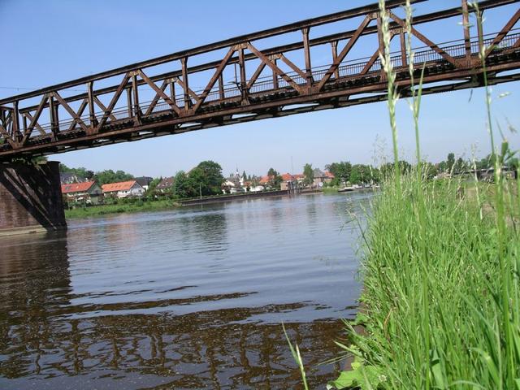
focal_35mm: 37
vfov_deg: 38.7
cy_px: 195
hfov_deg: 50.1
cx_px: 260
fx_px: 556
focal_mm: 7.8
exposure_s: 1/320
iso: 64
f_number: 5.6
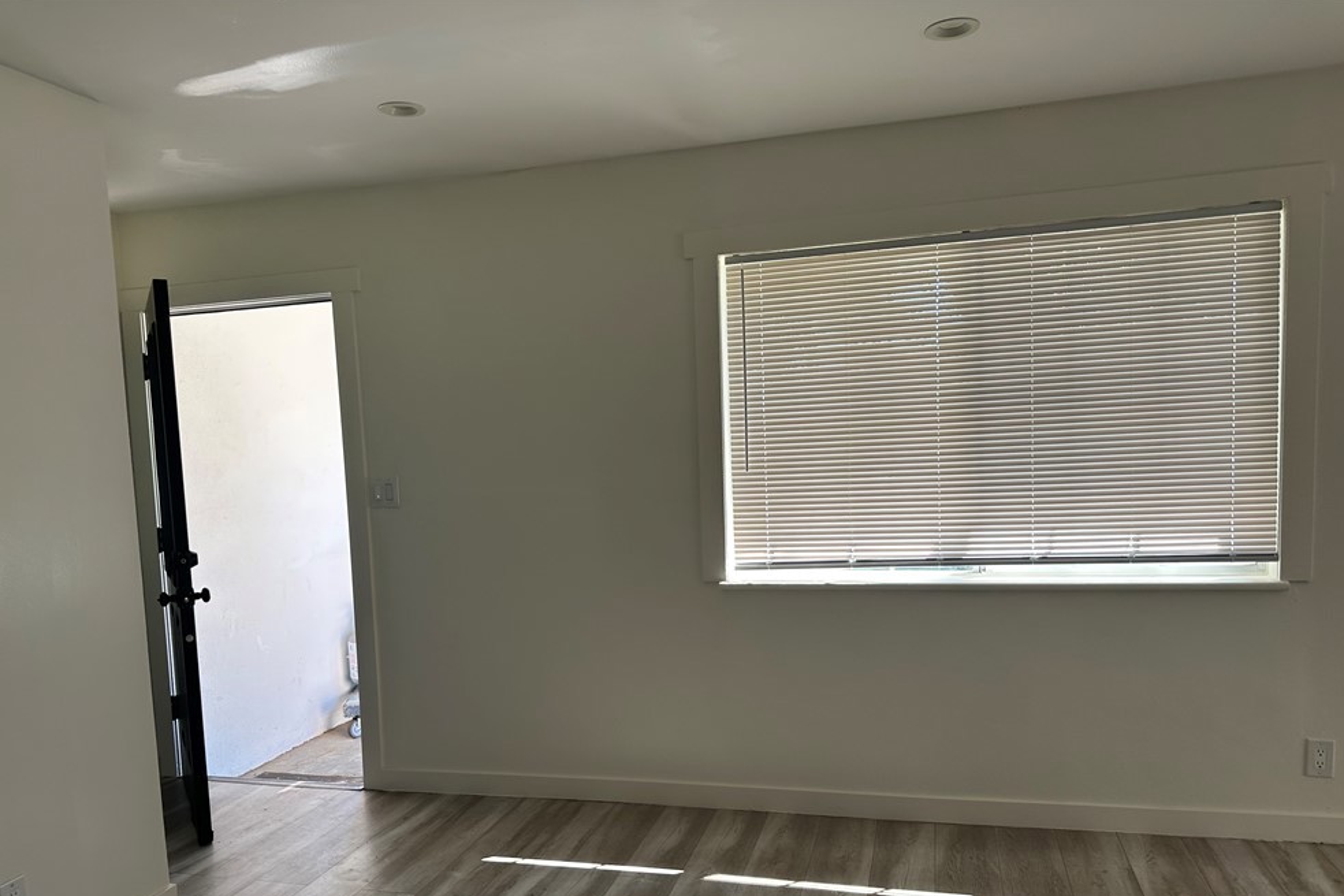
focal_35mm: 26
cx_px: 656
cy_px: 521
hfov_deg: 69.4
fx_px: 970
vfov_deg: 49.3
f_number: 1.78
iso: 80
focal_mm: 6.86
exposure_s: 1/150
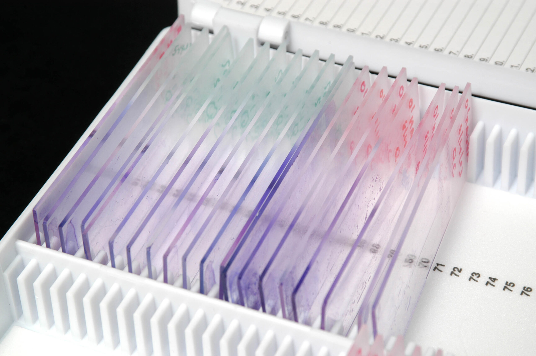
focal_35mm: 128
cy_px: 178
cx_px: 268
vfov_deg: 10.7
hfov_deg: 16.1
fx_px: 1897
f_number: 11
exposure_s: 1/60
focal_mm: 85
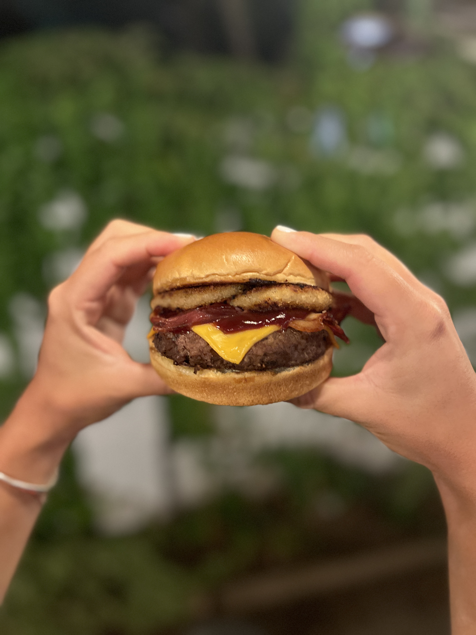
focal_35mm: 26
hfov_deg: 53.1
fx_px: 477
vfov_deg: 67.3
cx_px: 238
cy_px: 318
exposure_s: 1/33
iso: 500
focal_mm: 5.7
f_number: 1.5
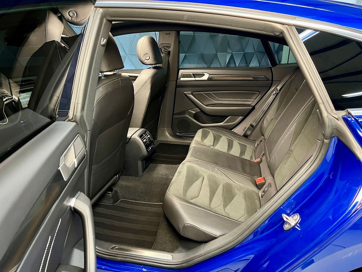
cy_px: 136
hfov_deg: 67.3
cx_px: 181
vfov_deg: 53.1
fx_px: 272
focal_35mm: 26
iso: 500
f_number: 1.5
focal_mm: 5.7
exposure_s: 1/46
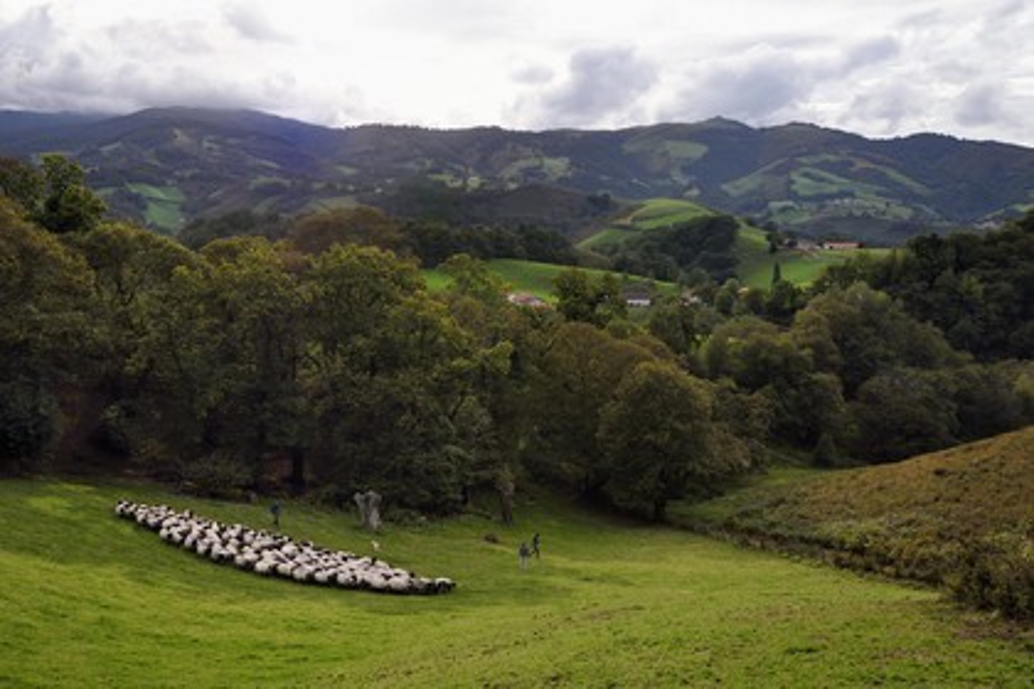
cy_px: 344
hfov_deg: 55.8
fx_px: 976
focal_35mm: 34
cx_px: 517
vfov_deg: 38.9
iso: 400
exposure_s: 1/200
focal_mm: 34
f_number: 10
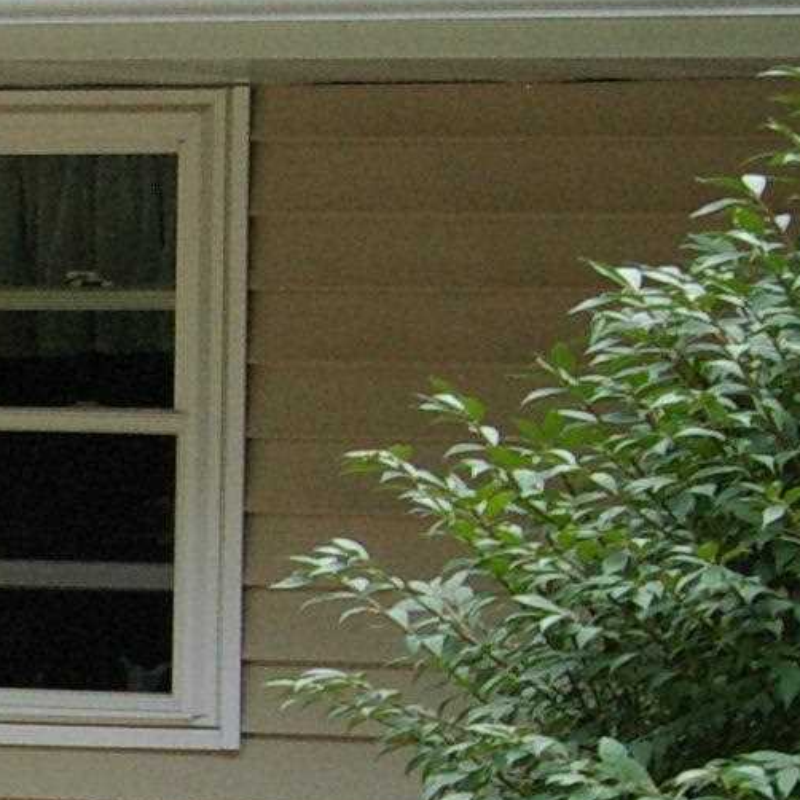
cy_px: 859
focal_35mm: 420
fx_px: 10970
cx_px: -1087
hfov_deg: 4.1
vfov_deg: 4.2
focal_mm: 55
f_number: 5.6
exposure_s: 1/45
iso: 800
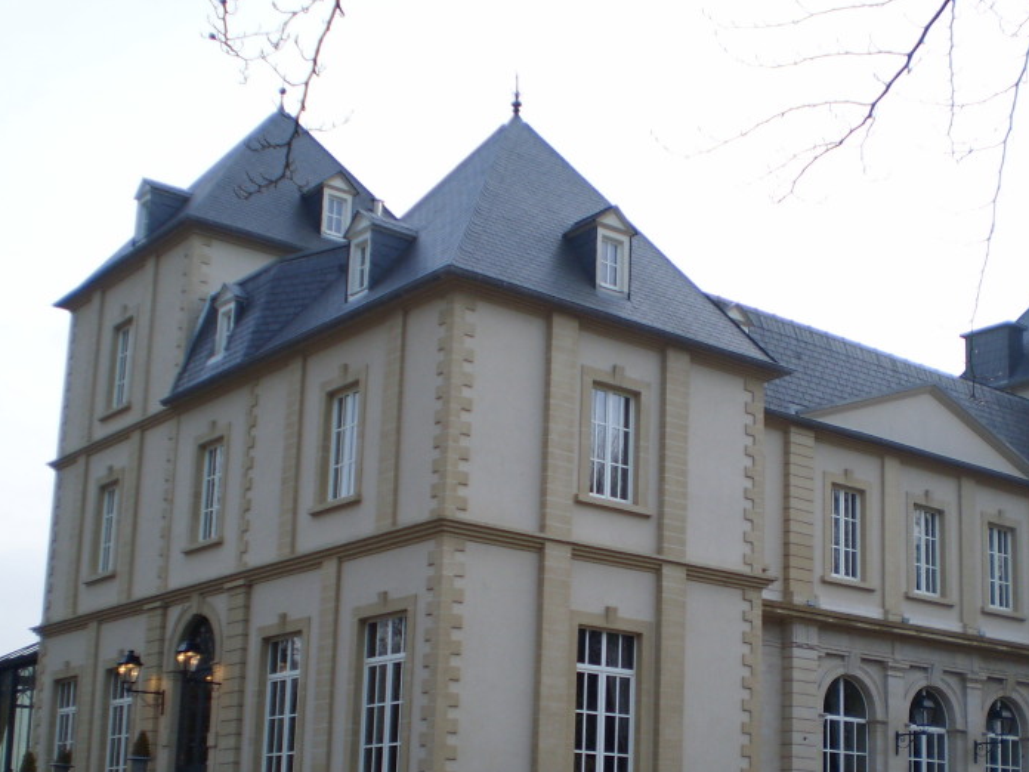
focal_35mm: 53
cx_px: 671
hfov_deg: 35.9
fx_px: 1575
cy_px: 563
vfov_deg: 27.2
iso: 64
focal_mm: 6.3
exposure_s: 1/200
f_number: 3.1
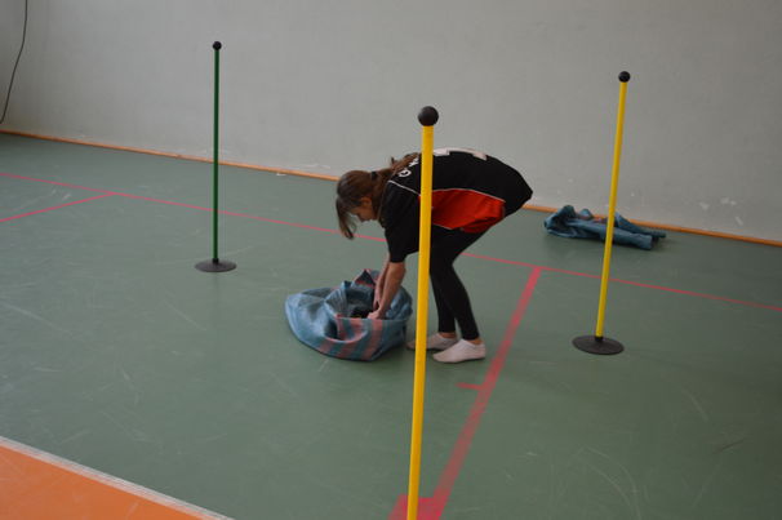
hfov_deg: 49.6
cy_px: 260
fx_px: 846
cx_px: 391
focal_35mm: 39
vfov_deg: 34.2
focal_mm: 26
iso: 400
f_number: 4.2
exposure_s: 1/80
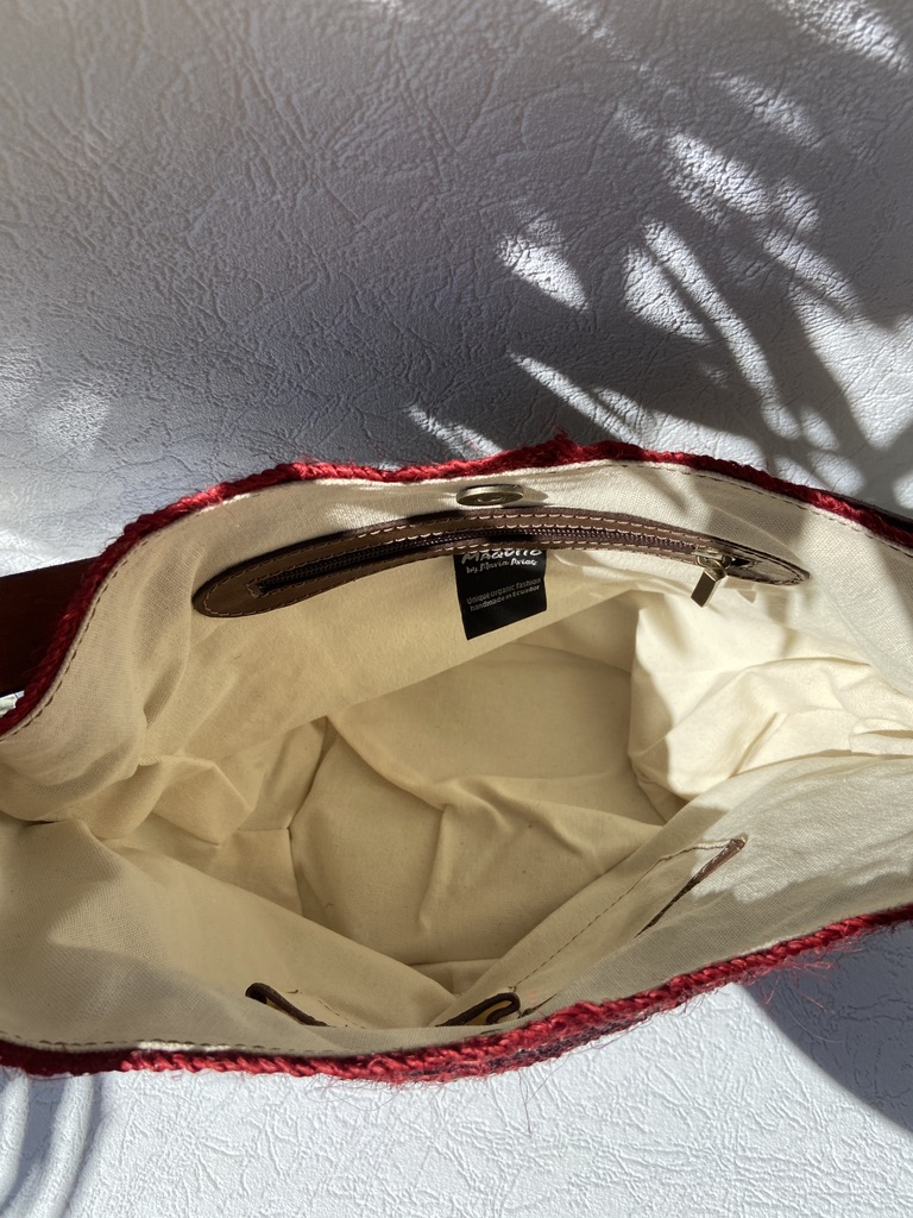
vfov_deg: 67.3
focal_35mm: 26
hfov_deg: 53.1
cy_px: 609
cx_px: 456
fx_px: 914
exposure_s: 1/2625
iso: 32
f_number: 1.8
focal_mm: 4.25
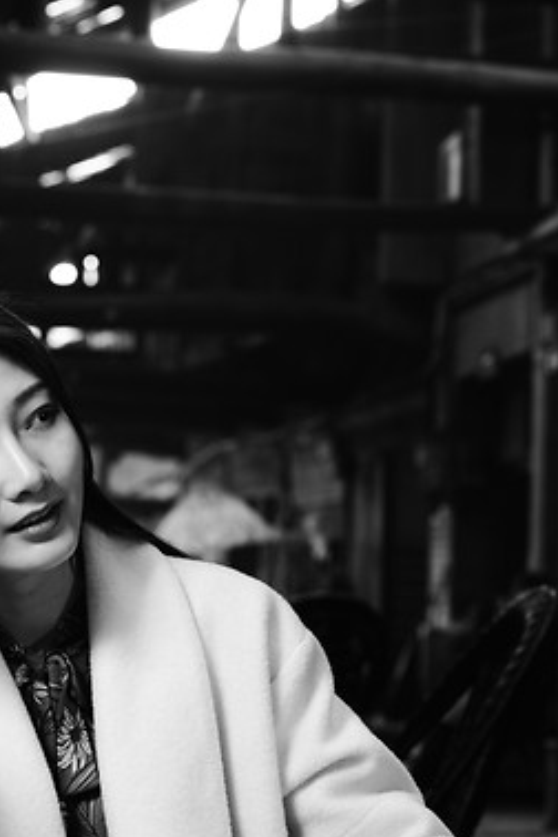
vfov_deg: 16.0
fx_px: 2953
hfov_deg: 10.8
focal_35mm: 127
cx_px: 224
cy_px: 116
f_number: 4
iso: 320
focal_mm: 50
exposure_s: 1/60
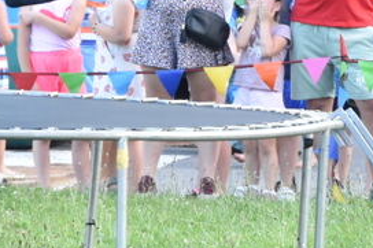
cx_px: 311
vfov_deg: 1.6
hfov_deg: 2.4
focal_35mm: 861
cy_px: -42
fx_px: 8915
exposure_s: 1/200
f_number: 5.6
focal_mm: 130
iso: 1400
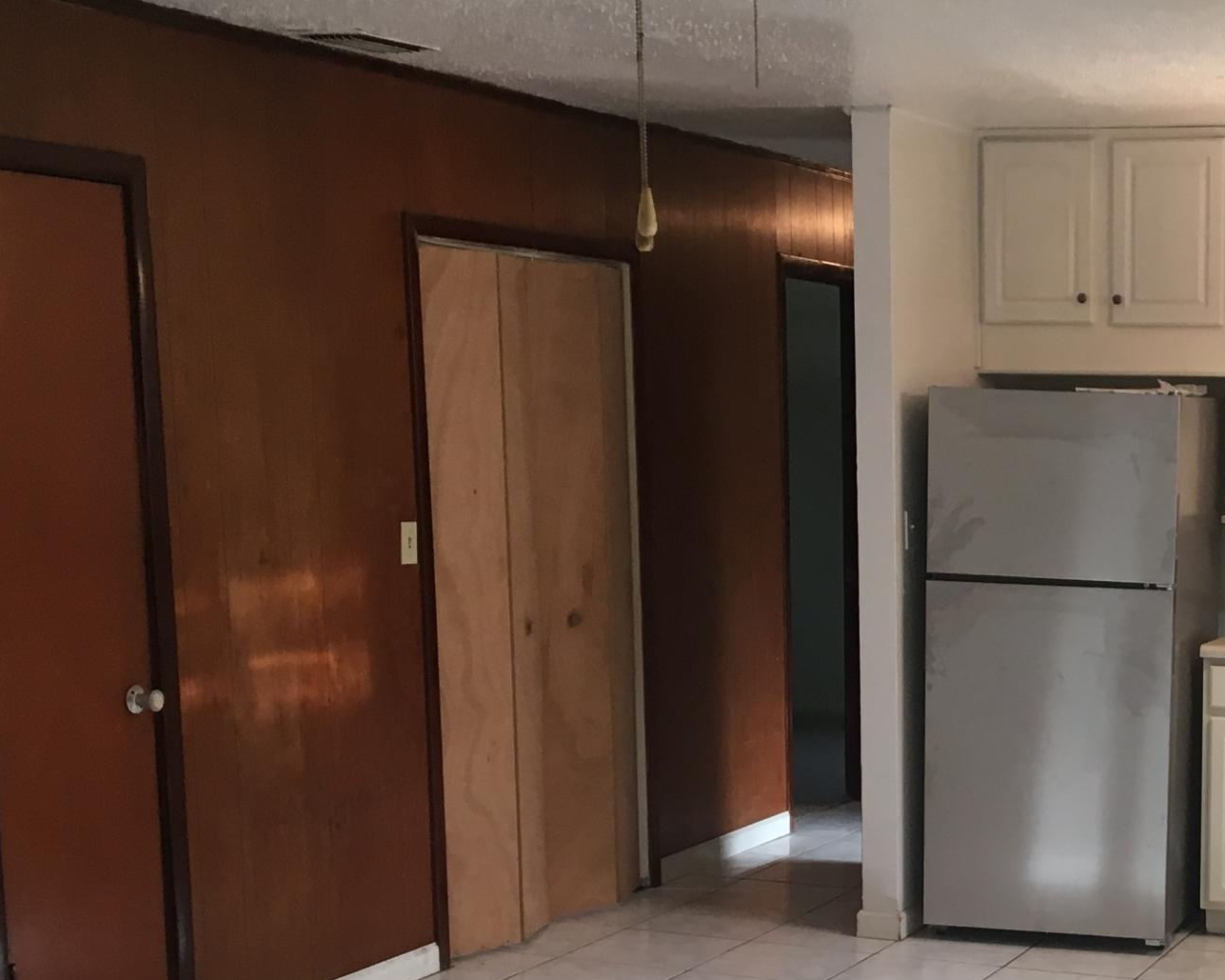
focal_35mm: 66
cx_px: 1197
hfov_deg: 27.2
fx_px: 2392
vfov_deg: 22.7
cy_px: 813
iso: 50
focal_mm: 4.15
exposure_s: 1/30
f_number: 2.2
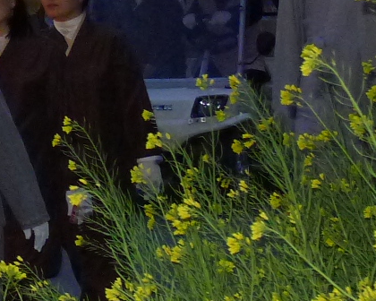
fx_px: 2393
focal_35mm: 215
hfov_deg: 8.6
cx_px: -338
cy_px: -44
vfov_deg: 7.1
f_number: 2.6
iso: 640
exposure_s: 1/125
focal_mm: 10
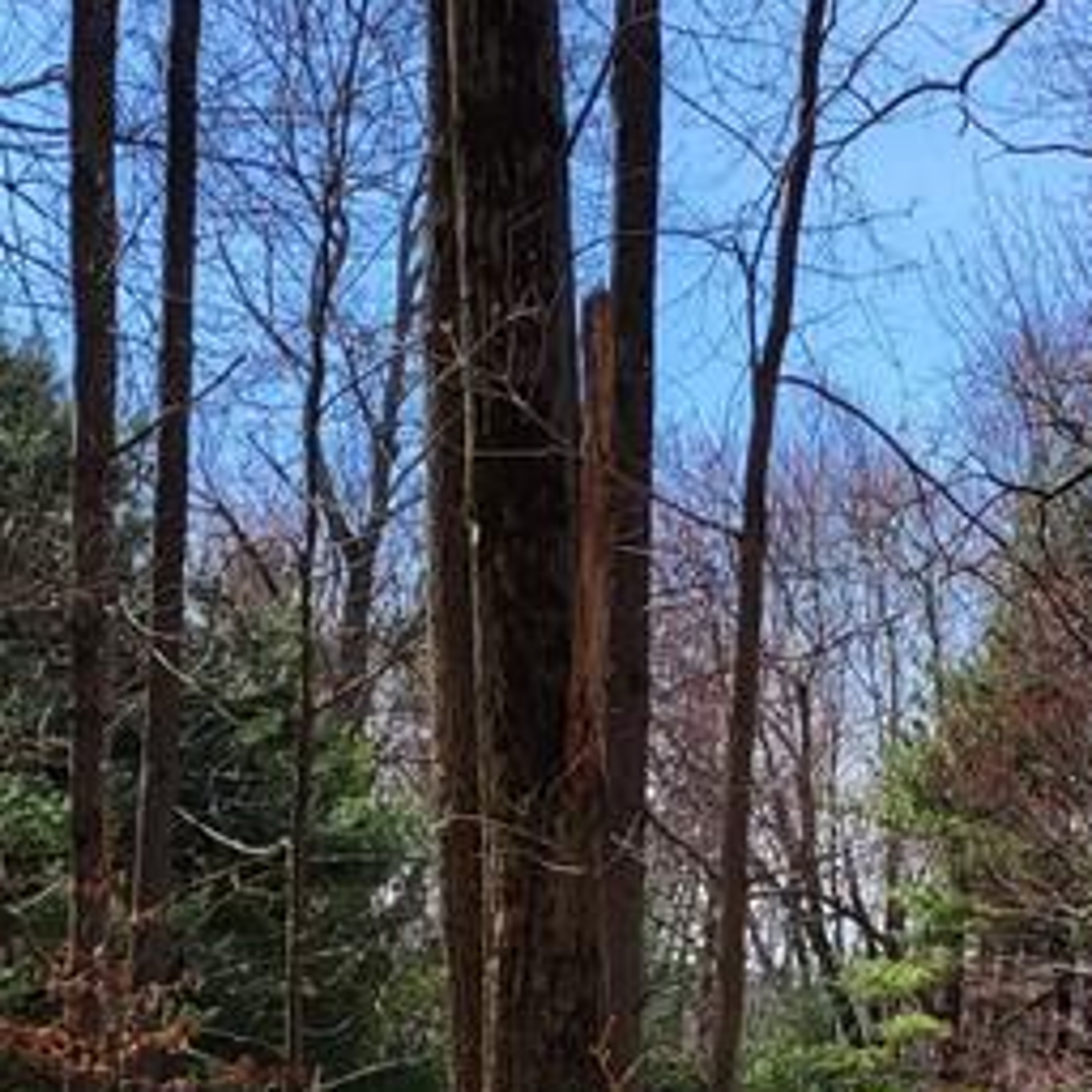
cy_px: 1288
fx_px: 3284
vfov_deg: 18.0
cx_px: 1497
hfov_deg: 17.5
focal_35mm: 92
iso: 40
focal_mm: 5.4
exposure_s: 1/1509
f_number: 1.8
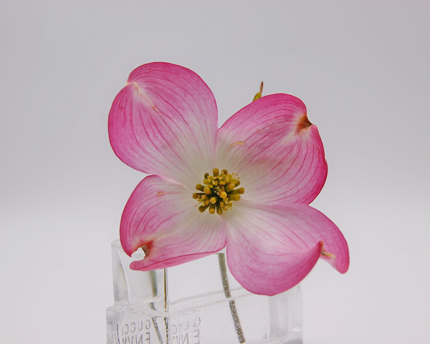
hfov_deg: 27.9
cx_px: 241
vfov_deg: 22.5
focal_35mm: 68
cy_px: 171
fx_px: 865
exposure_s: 1/60
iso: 100
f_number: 9
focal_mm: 40
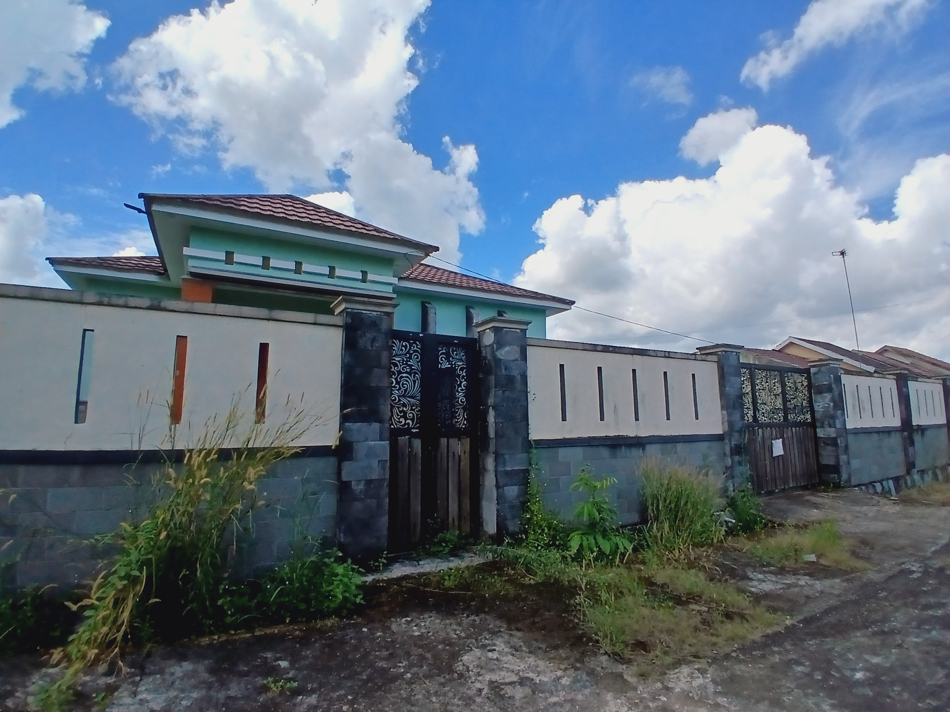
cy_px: 356
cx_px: 475
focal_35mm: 17
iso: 50
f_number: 2.2
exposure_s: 1/1427
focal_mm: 1.4
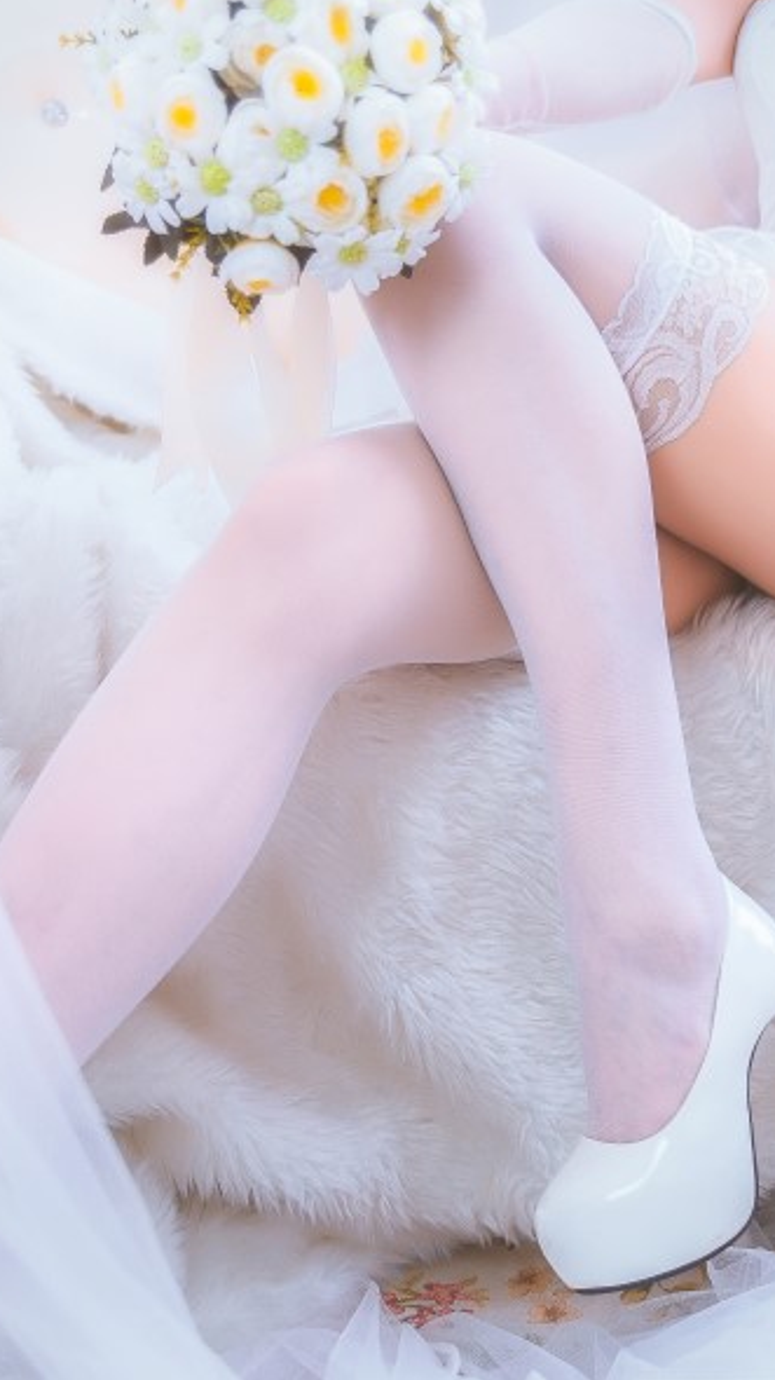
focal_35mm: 56
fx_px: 2047
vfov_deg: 37.2
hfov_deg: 21.4
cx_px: 475
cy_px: 681
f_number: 2.8
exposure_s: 1/125
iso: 400
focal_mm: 35
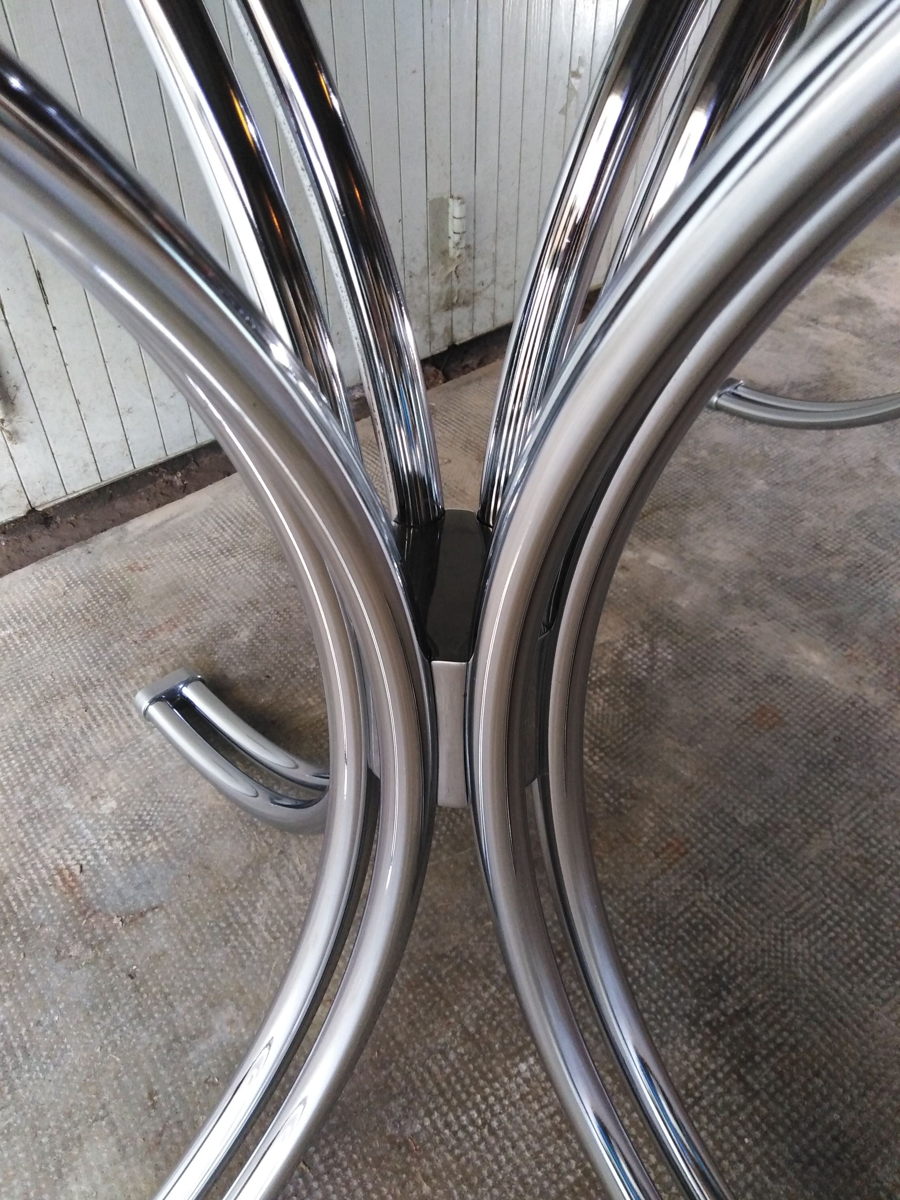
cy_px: 600
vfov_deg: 69.4
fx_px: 867
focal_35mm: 25
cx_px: 450
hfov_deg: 54.9
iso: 367
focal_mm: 3.46
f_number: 2.2
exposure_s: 1/25
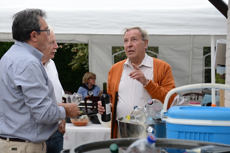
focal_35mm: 70
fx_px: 447
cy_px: 76
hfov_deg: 28.8
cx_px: 115
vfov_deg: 19.5
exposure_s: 1/125
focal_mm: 70
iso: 200
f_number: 5.6
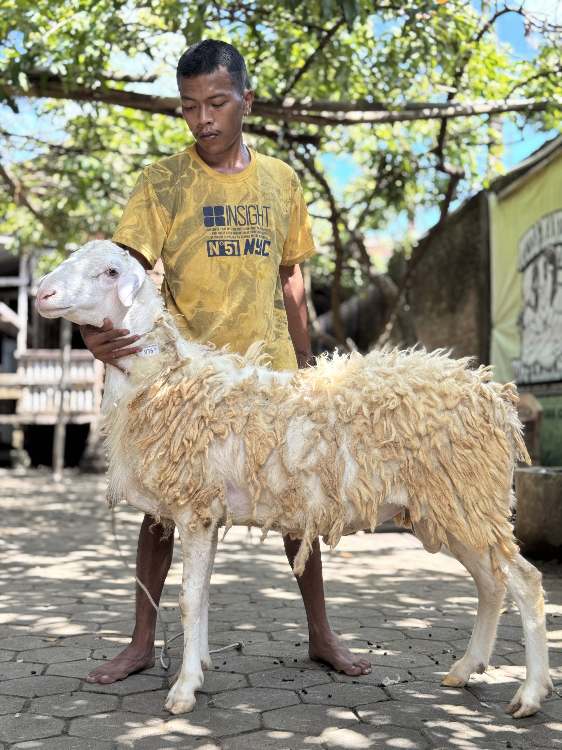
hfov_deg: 30.3
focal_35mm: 48
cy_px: 375
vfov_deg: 39.7
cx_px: 281
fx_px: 1039
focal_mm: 6.76
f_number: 1.78
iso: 64
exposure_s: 1/239
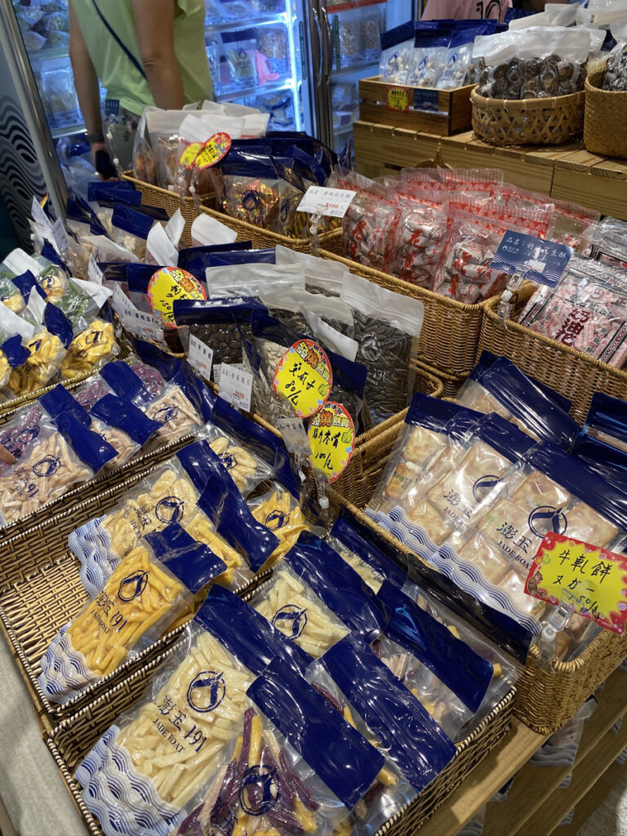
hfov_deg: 53.1
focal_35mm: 26
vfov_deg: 67.3
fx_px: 628
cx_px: 314
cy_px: 418
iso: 100
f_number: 1.8
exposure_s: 1/120
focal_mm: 4.25
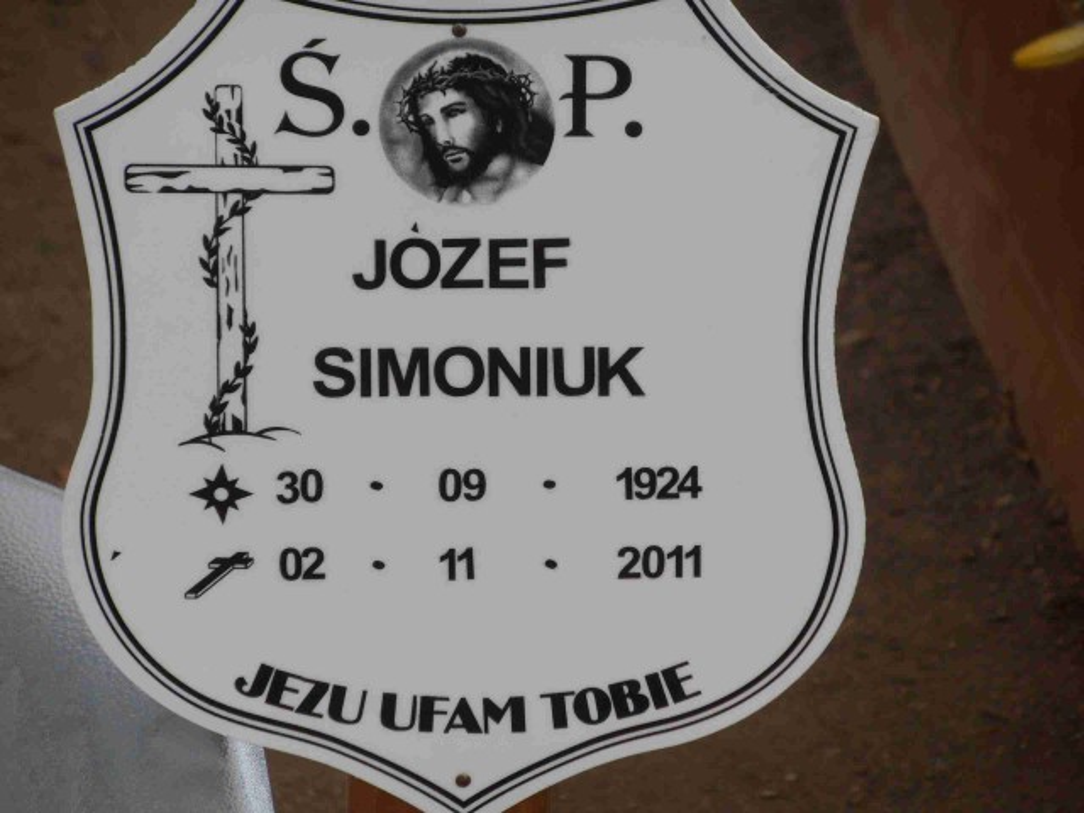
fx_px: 7516
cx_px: 542
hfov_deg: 8.2
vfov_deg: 6.2
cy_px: 406
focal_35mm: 240
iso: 80
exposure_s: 1/400
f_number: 5.7
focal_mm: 42.54
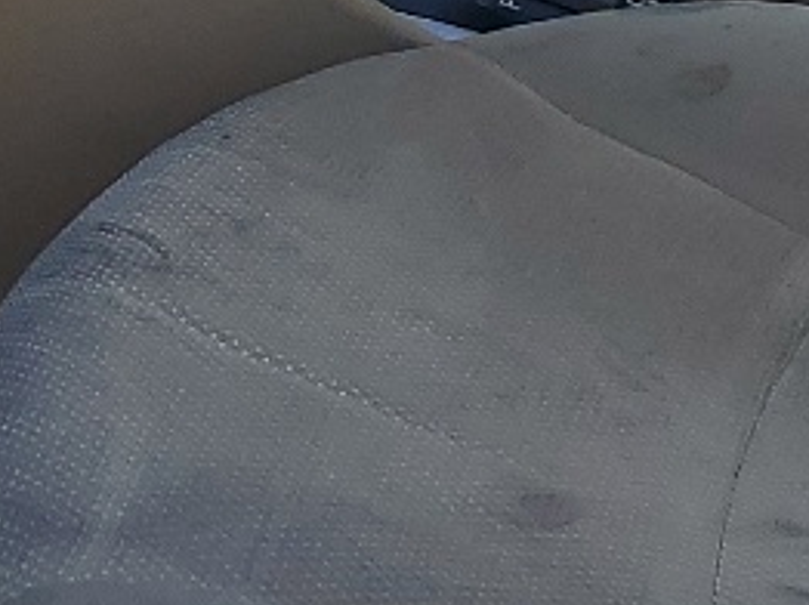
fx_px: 3713
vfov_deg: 9.1
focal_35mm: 159
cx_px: 976
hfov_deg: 12.2
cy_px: -250
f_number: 1.5
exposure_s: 1/1000
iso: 50
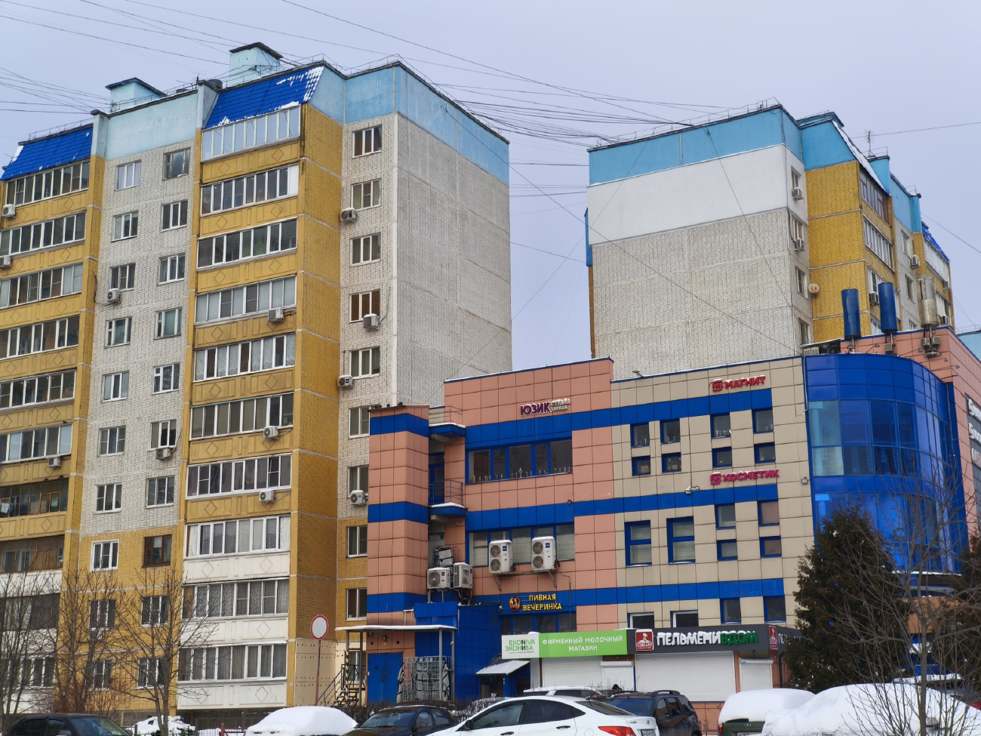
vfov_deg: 29.1
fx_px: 1417
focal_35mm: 50
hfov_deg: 38.2
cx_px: 490
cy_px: 368
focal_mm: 7.1
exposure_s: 1/204
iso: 50
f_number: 1.9
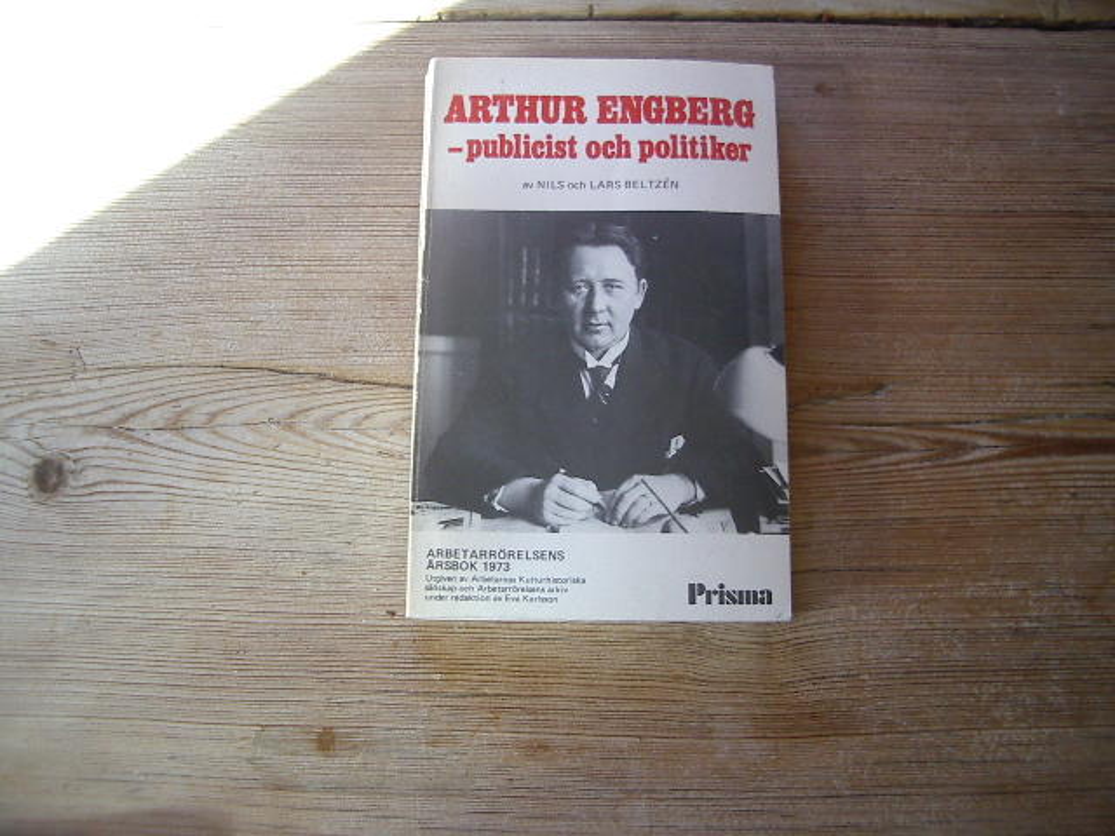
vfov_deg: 37.7
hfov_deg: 49.0
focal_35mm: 38
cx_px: 558
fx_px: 1224
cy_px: 418
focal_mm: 5.8
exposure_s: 1/50
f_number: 2.6
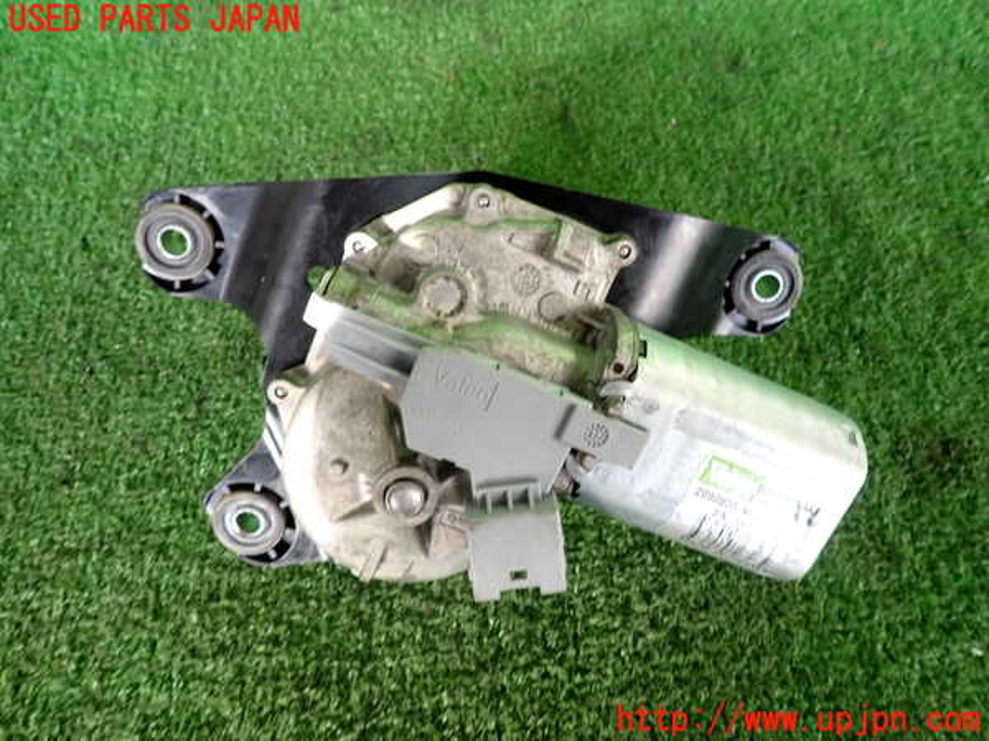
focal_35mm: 25
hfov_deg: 69.4
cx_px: 494
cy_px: 370
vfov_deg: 54.9
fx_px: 714
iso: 200
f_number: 2
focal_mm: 4.5
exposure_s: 1/50
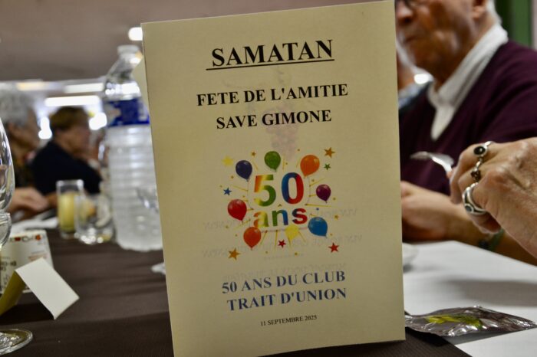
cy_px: 178
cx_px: 268
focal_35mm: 39
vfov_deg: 34.2
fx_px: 581
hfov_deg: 49.6
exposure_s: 1/25
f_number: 4
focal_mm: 26
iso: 400
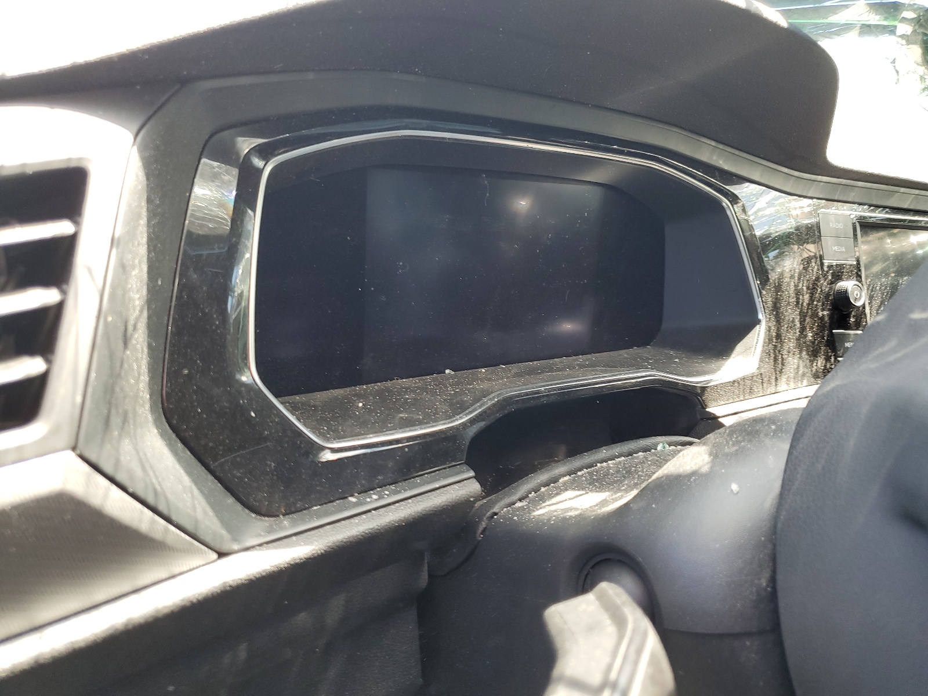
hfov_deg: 67.3
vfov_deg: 53.1
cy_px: 348
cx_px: 464
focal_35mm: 26
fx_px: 697
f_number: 1.5
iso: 60
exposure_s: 1/120
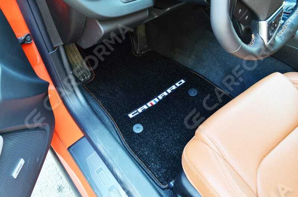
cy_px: 98
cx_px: 149
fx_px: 248
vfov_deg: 43.4
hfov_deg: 62.1
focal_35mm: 30
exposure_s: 1/20
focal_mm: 20
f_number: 8
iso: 400
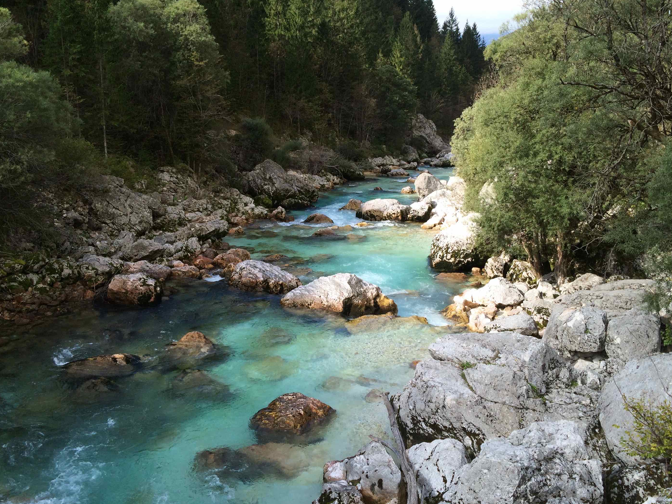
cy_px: 240
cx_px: 335
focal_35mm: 34
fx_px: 660
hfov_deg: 54.0
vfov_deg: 41.8
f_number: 2.2
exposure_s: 1/651
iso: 32
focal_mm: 4.15
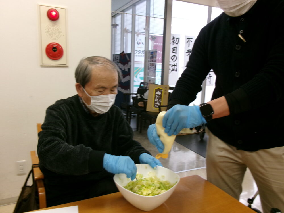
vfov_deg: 49.7
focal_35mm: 28
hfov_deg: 63.4
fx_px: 230
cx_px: 142
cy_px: 106
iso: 225
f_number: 3.9
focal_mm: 5.1
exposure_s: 1/34
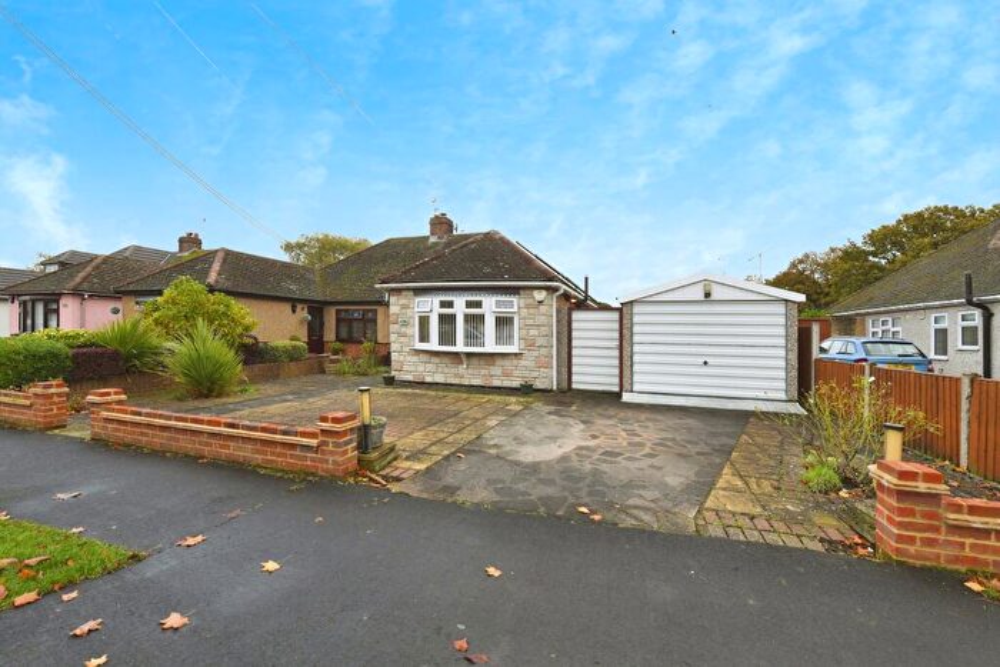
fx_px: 417
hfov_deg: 100.4
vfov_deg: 77.4
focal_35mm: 15
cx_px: 500
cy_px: 334
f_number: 8
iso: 800
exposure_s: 1/640
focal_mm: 15
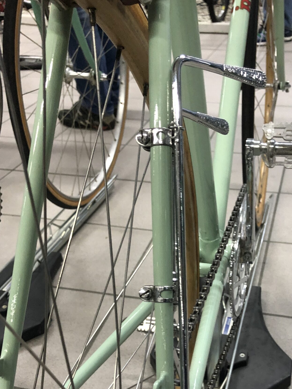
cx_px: 199
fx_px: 484
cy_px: 290
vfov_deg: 42.5
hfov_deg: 33.3
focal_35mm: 43
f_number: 1.8
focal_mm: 4
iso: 80
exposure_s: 1/17
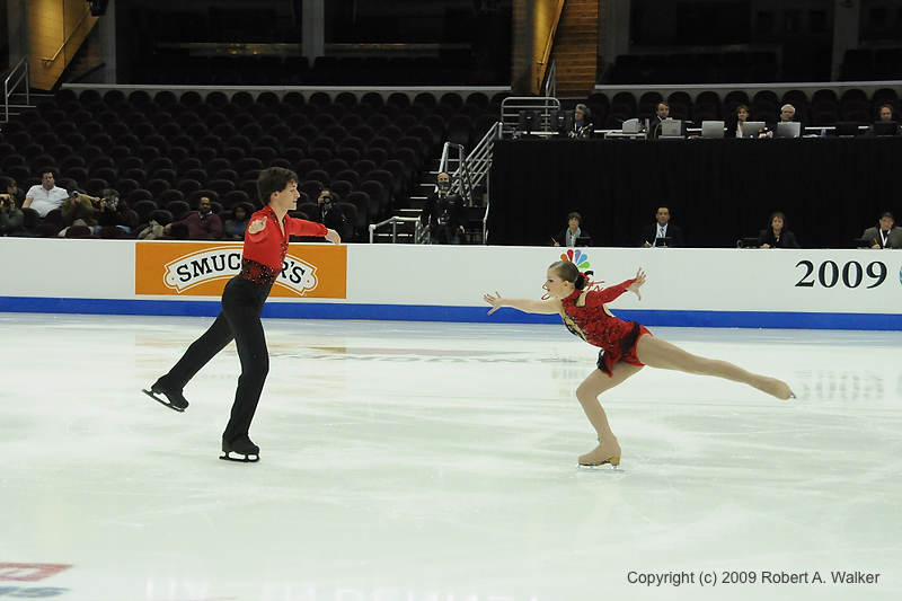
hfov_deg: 28.1
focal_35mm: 72
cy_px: 300
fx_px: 1804
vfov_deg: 18.9
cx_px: 451
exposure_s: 1/800
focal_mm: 48
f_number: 5.6
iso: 3200
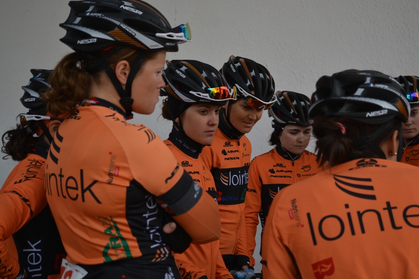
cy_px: 140
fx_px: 768
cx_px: 210
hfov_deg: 30.5
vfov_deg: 20.6
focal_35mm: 66
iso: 200
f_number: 5.3
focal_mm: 44
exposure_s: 1/640
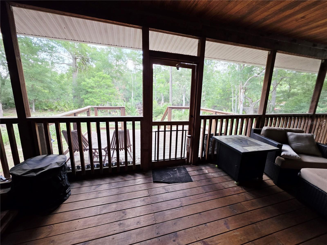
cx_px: 164
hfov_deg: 106.2
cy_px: 122
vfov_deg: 89.9
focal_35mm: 13
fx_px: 123
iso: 160
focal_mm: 2.2
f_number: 1.9
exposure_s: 1/120
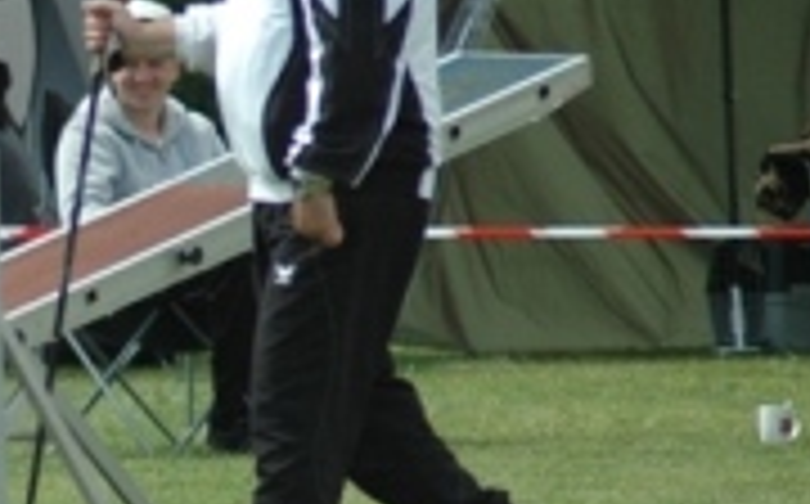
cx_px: -99
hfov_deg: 2.8
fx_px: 16778
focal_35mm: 761
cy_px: 270
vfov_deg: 1.7
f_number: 5
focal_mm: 200
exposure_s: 1/1250
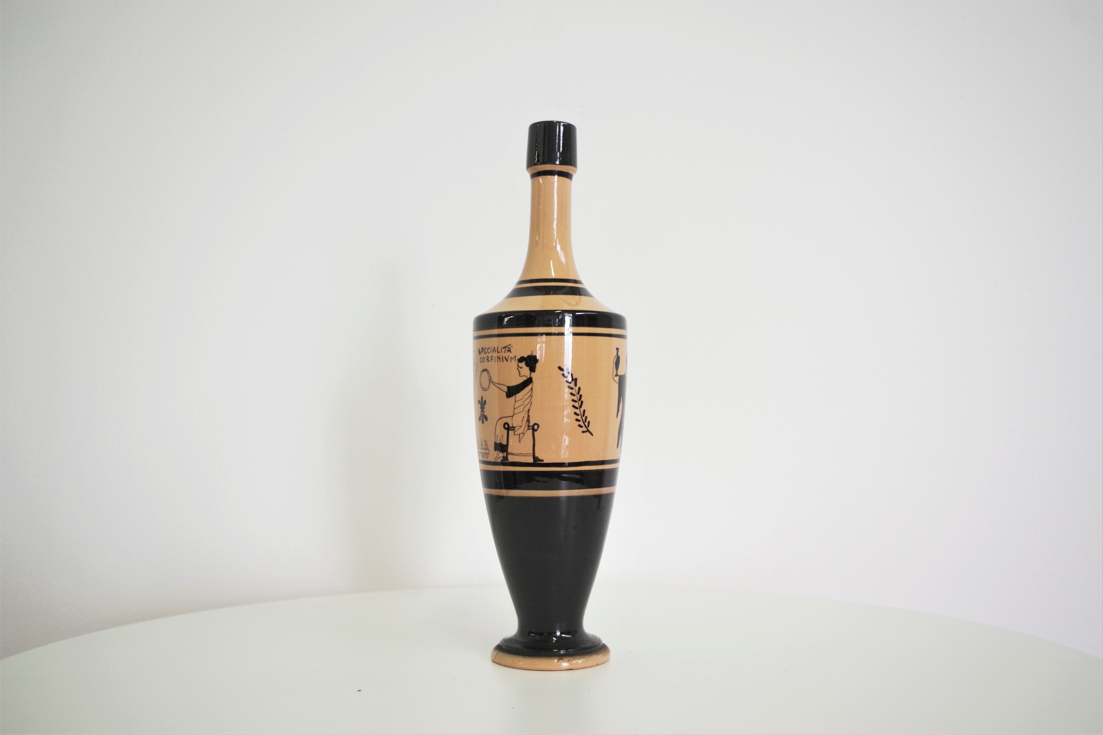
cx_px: 552
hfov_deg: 53.1
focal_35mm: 36
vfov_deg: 36.9
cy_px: 368
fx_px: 1103
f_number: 4
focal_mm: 24.38
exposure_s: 1/100
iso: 200
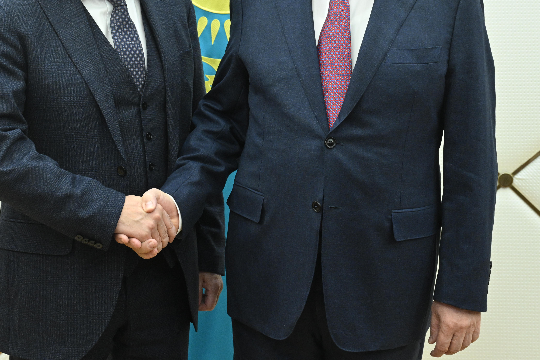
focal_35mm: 83
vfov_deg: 16.3
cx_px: 246
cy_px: 44
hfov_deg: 24.5
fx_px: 1245
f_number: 6.3
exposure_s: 1/125
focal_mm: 45
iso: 1600
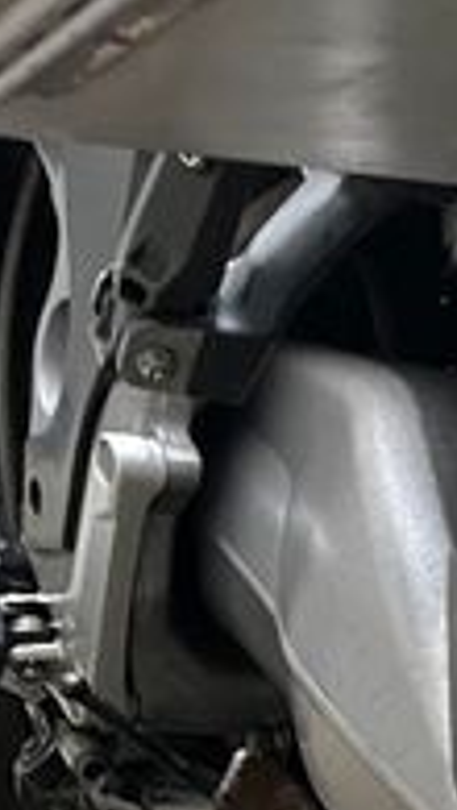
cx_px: 1238
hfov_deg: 10.4
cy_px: 980
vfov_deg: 21.3
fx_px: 1999
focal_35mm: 93
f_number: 1.6
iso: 400
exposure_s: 1/60
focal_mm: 5.1
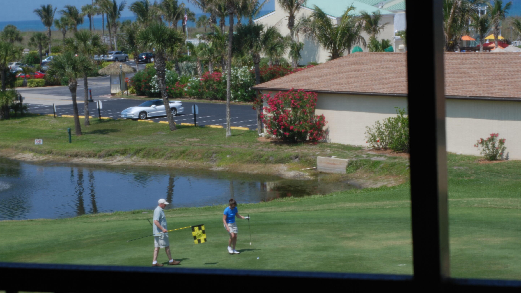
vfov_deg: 13.5
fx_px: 1237
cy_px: 144
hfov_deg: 23.8
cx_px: 256
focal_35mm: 90
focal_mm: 55
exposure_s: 1/200
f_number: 7.1
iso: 100
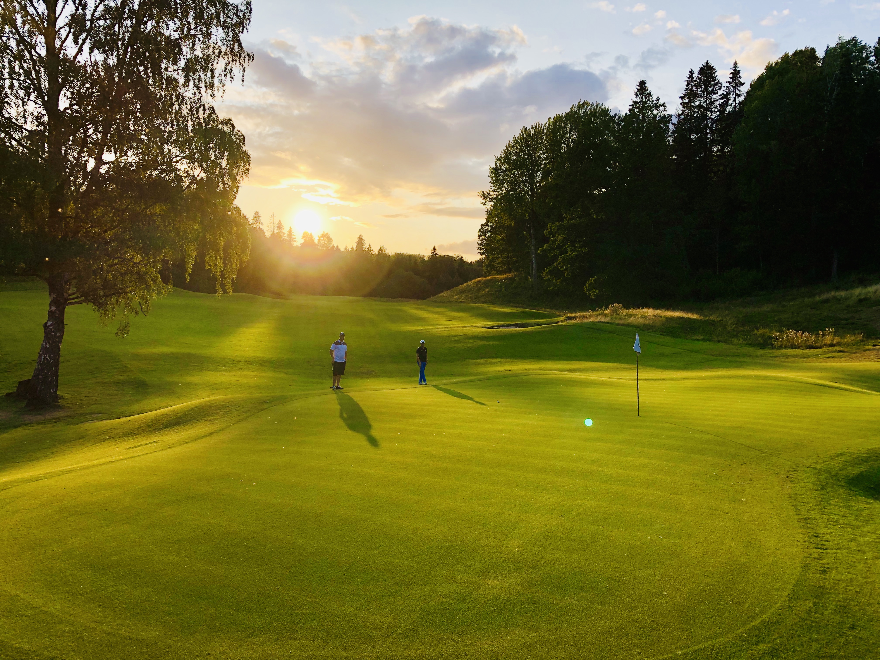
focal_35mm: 28
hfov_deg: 63.4
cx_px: 440
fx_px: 712
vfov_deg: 49.7
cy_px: 330
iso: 20
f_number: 1.8
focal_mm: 4
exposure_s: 1/1715
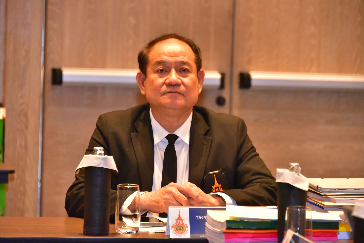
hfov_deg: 10.8
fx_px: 1922
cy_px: 122
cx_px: 182
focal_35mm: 190
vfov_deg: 7.2
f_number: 5.6
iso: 10000
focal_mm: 190
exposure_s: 1/200
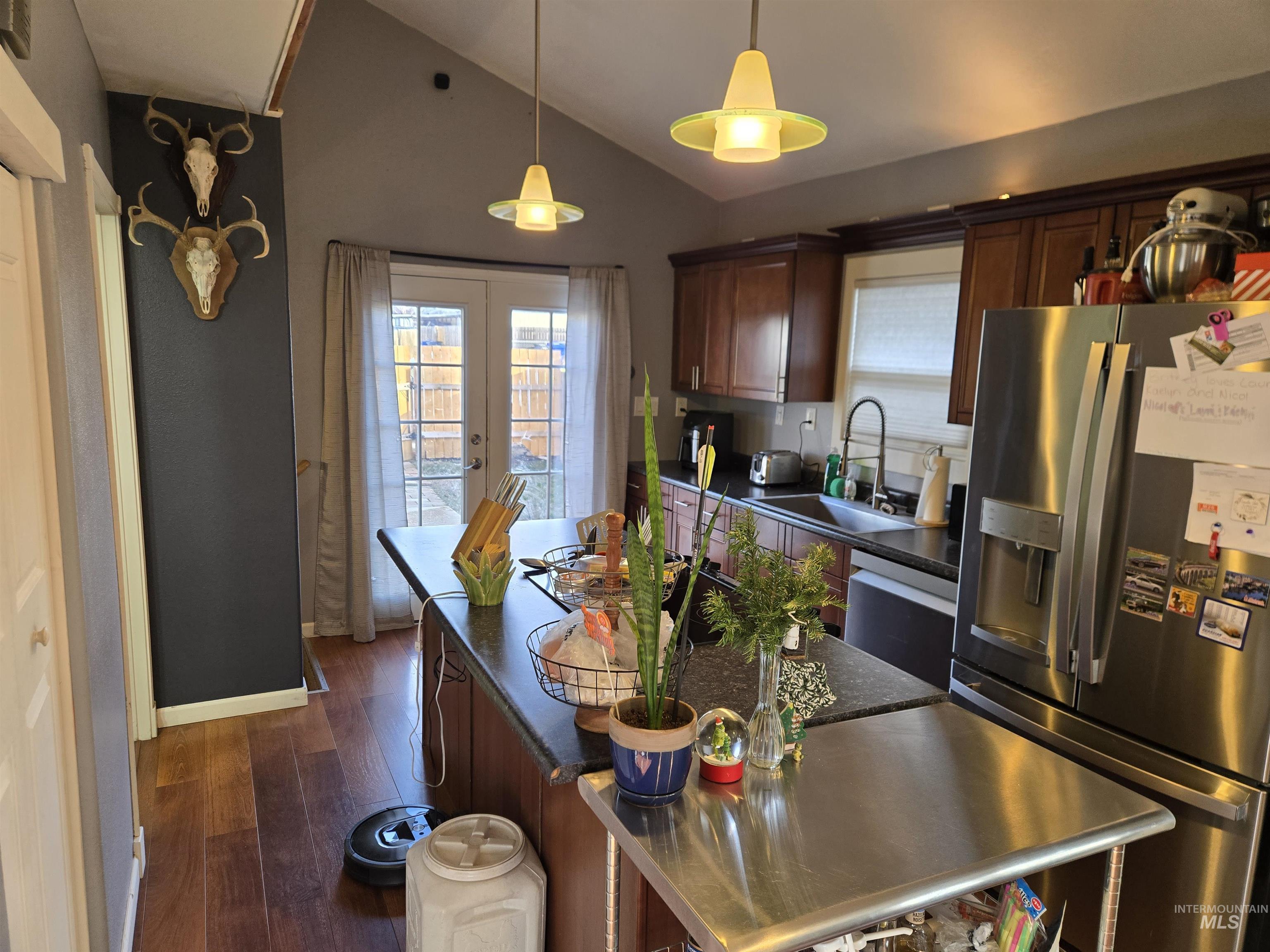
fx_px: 844
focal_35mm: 23
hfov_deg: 73.9
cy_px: 476
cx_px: 635
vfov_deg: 58.9
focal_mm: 5.4
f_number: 1.8
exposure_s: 1/120
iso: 125
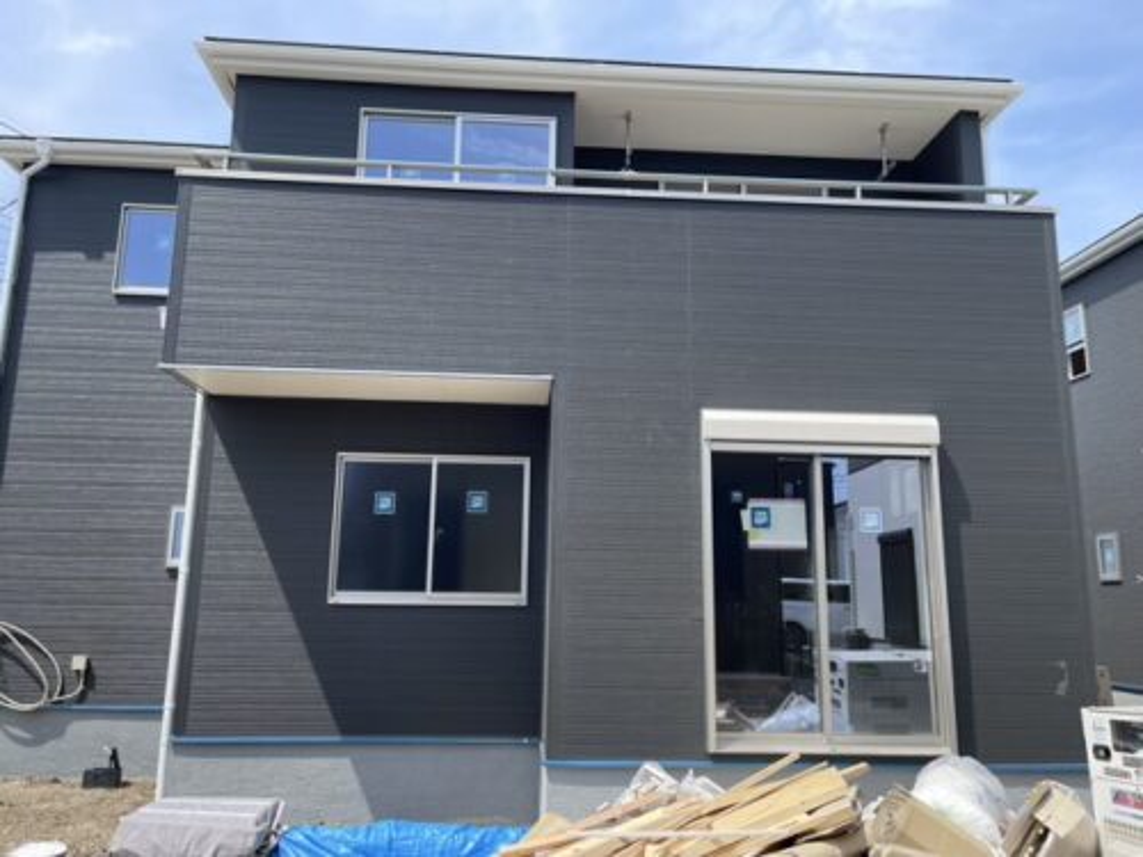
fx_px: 825
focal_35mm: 25
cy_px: 428
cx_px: 572
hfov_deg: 69.4
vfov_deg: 54.9
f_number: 1.6
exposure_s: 1/1294
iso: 32
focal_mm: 5.1
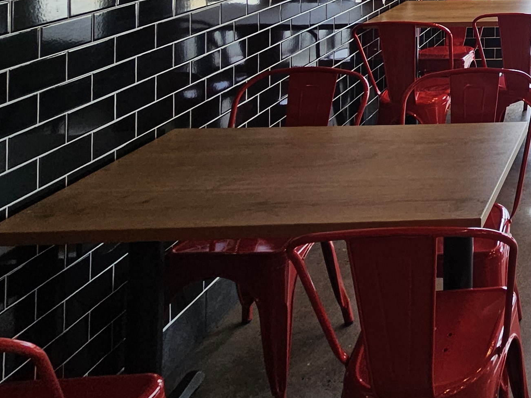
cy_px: -140
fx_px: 614
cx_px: 705
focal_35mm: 40
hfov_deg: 33.1
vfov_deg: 28.4
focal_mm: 2.2
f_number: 2.2
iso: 50
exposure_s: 1/128
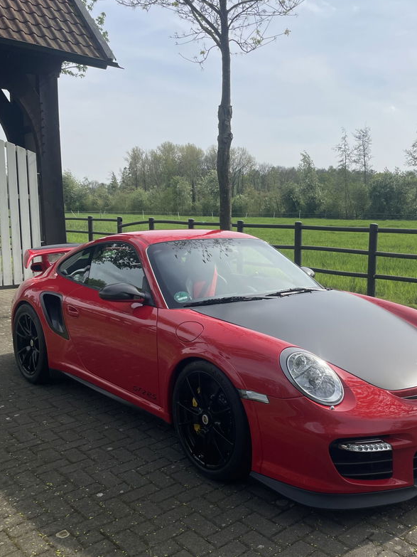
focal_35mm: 34
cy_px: 297
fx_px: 546
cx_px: 259
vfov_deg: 53.9
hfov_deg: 41.5
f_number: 1.6
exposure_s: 1/4132
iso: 32
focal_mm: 4.2
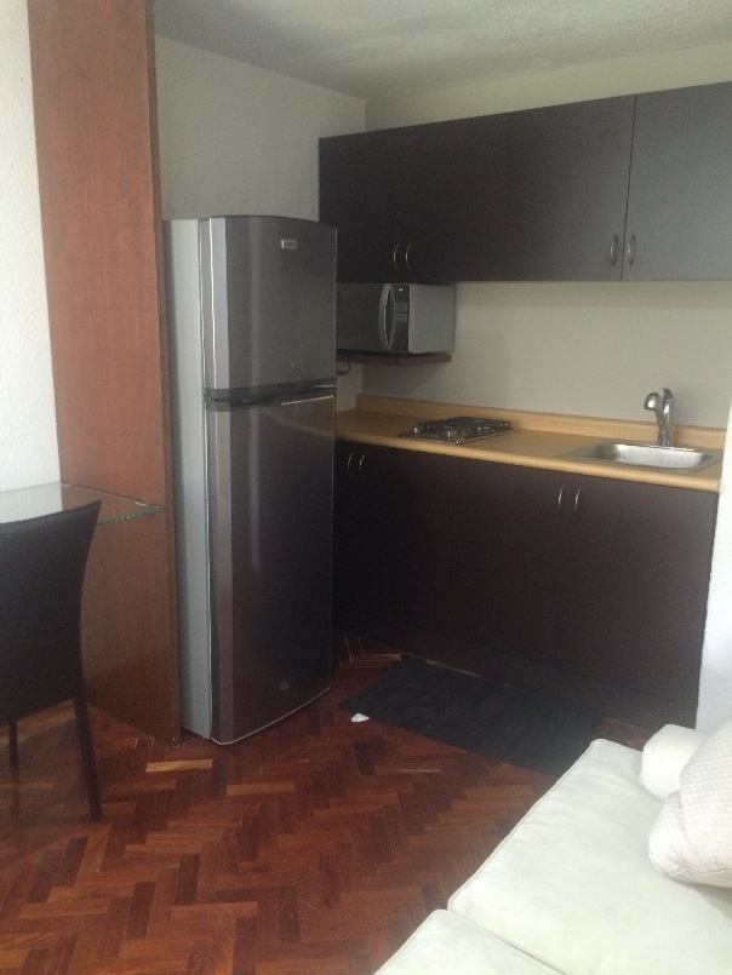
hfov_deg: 48.2
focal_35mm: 29
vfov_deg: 61.7
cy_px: 488
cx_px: 366
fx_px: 817
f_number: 2.2
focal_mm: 4.15
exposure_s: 1/15
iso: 250
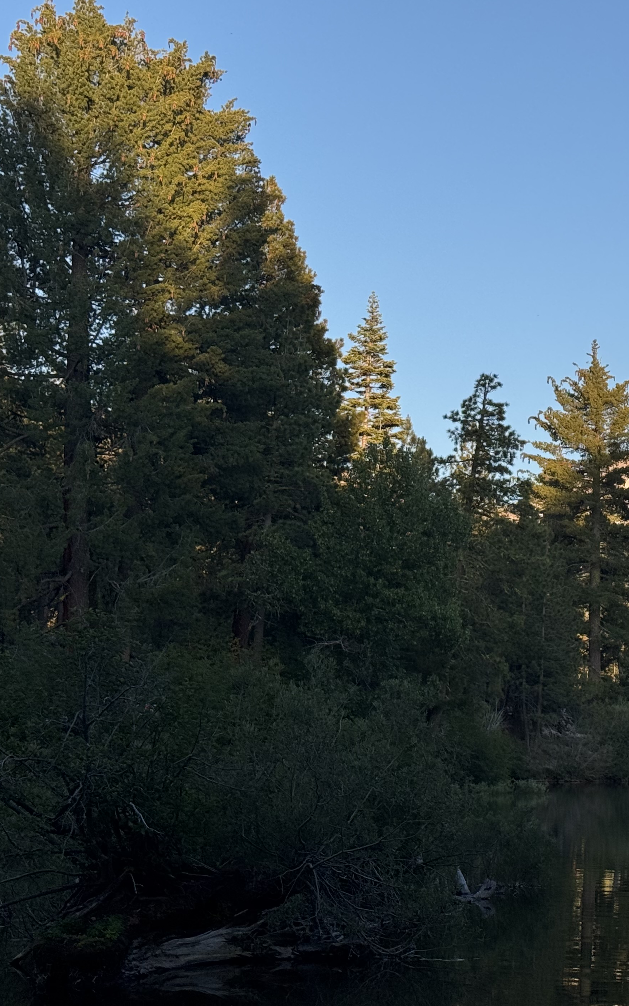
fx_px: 2002
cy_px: 493
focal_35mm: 73
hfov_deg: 17.2
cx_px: 704
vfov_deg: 28.2
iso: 64
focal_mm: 6.76
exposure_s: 1/1152
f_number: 1.78
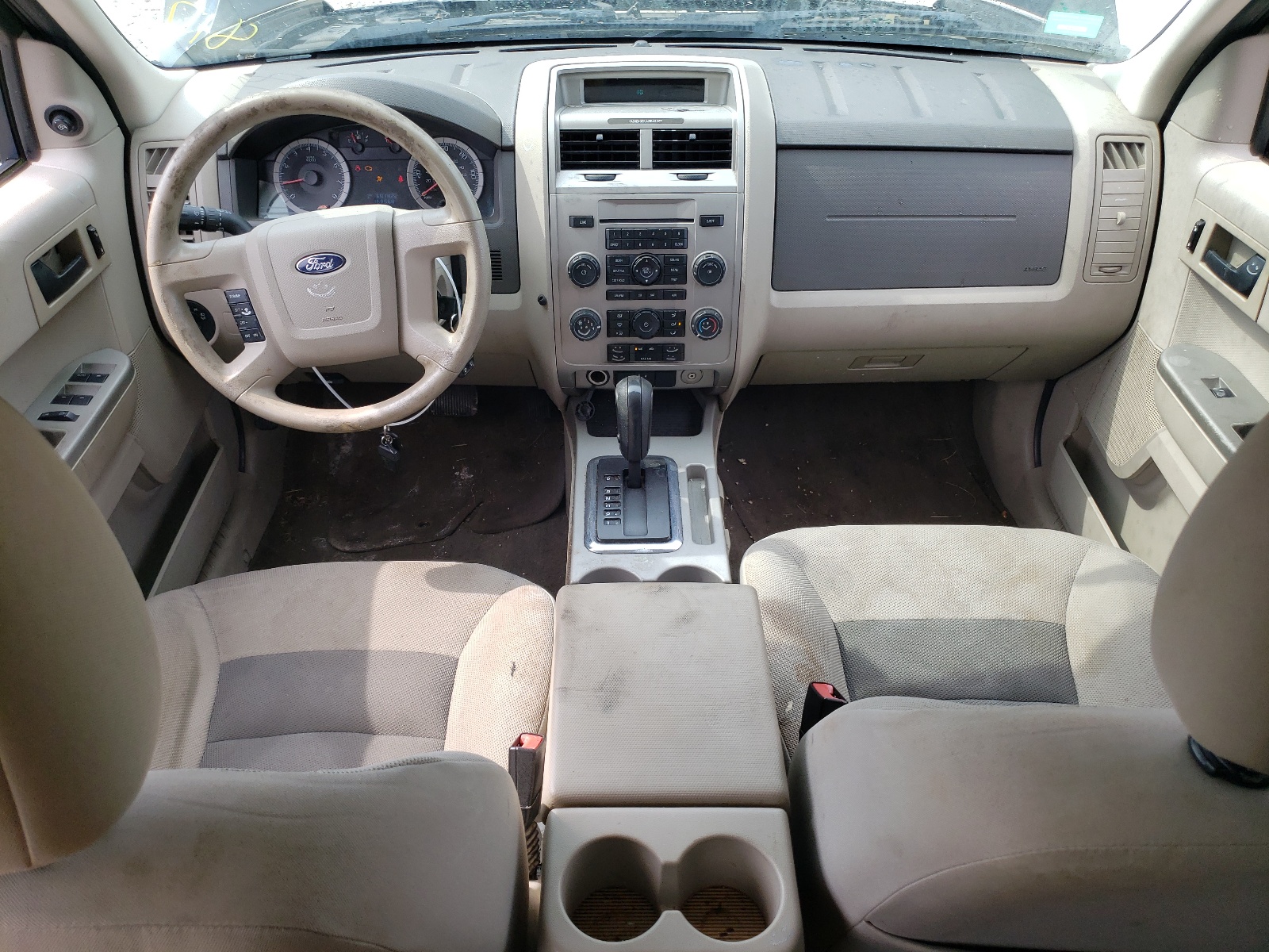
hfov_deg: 67.3
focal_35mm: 26
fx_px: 953
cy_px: 476
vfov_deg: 53.1
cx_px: 634
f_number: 1.5
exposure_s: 1/455
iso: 50
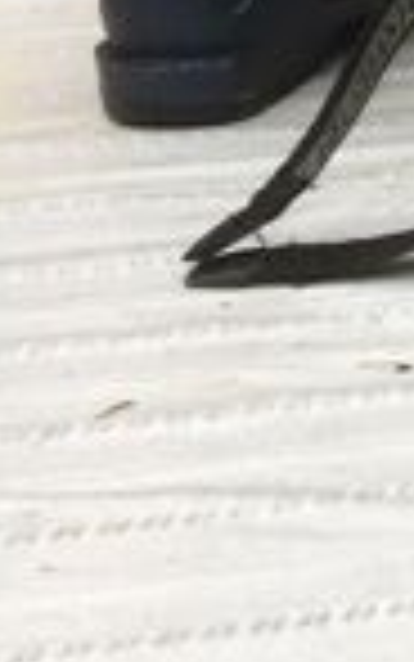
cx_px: 1066
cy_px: 14
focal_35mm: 134
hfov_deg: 8.7
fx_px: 2417
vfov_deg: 15.3
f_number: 2.2
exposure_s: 1/123
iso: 25
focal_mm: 4.15
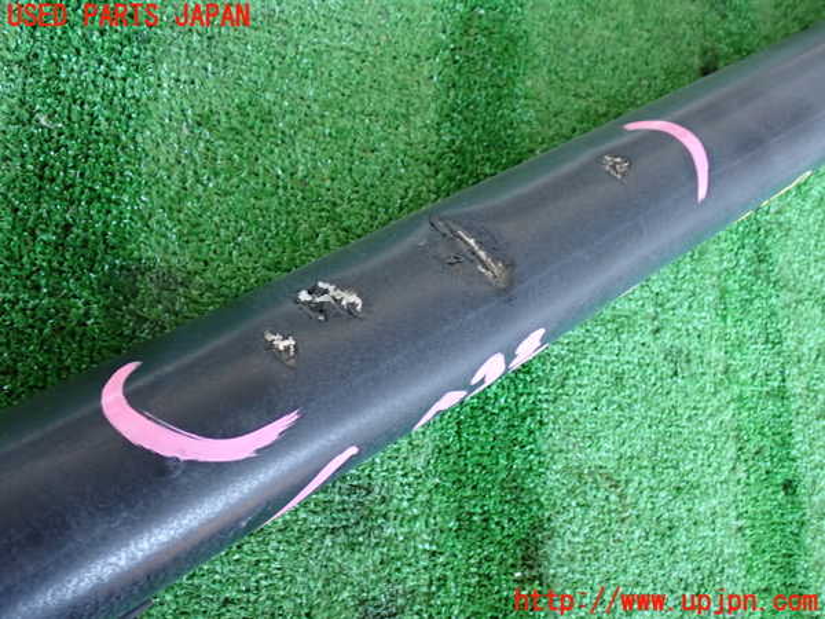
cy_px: 310
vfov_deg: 39.7
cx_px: 412
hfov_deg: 51.4
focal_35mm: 36
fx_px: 858
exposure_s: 1/40
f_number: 2.5
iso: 400
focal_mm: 6.37
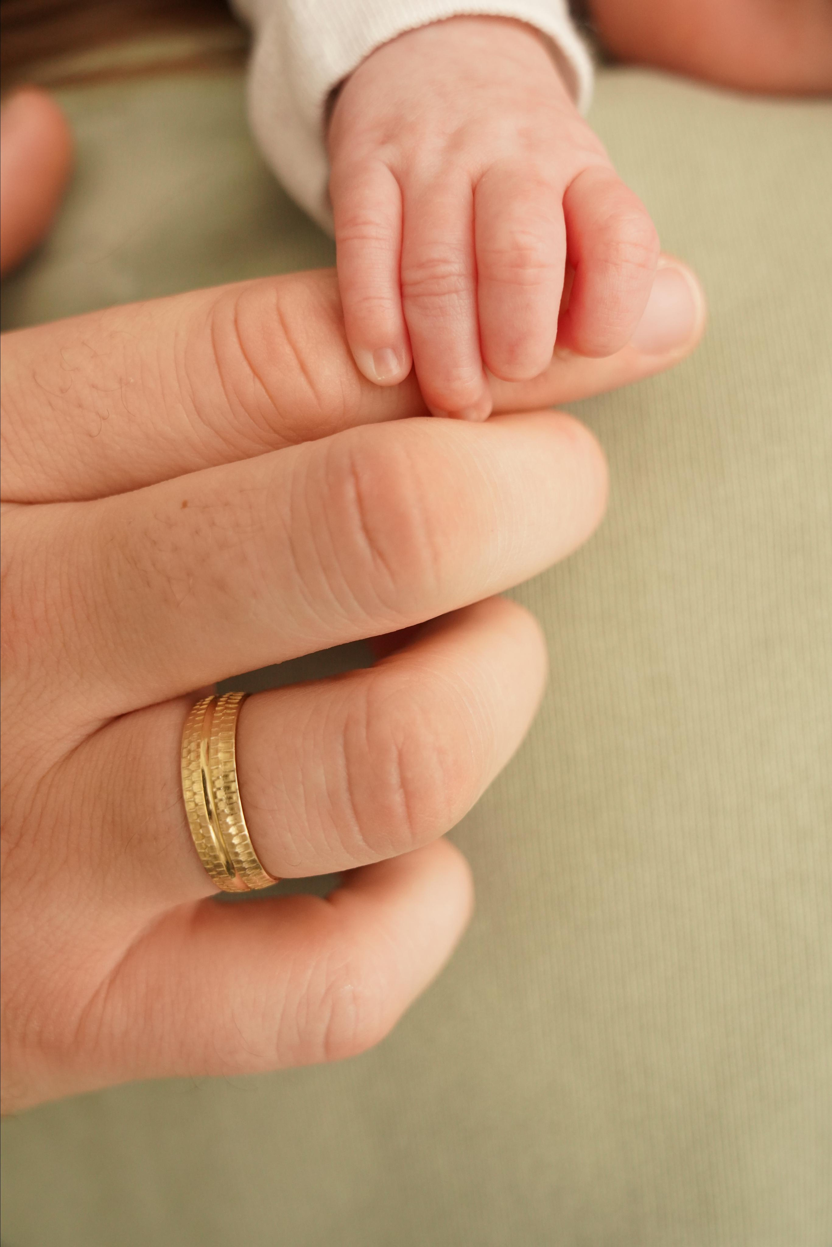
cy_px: 624
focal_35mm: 33
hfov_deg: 39.5
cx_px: 416
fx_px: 1157
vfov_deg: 56.6
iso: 2500
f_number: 5.6
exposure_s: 1/160
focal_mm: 33.4
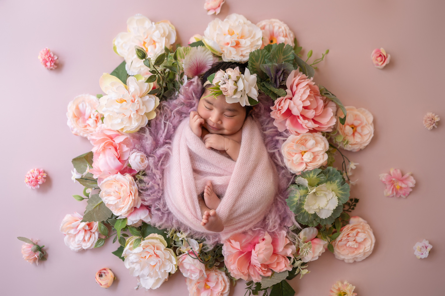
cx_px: 222
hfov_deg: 54.4
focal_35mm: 35
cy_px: 148
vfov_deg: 37.9
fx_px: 433
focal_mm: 35
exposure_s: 1/320
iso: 200
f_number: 2
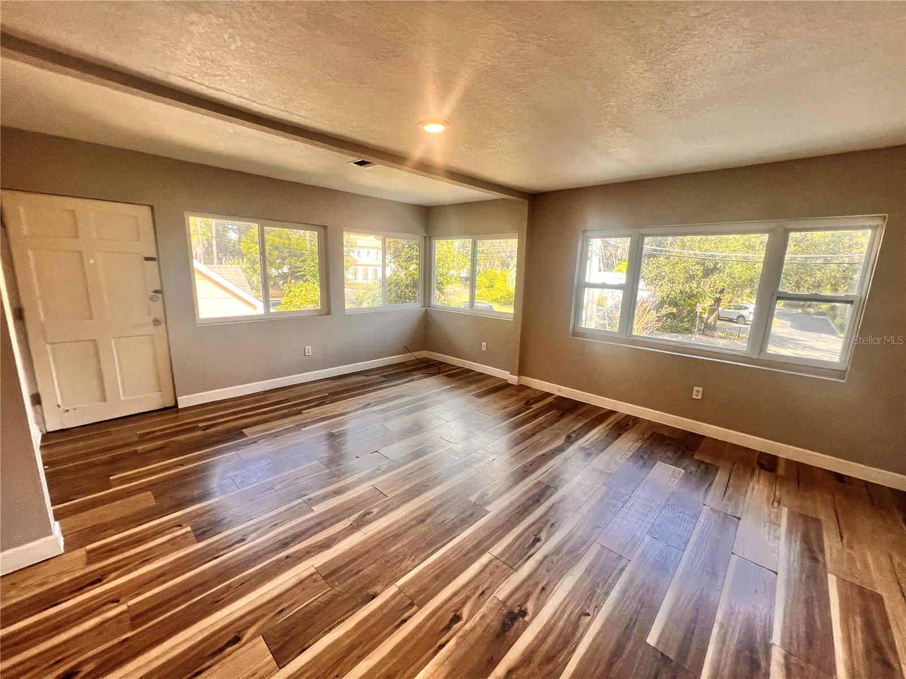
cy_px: 340
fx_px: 340
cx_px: 453
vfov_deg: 89.9
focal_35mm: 13
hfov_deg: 106.2
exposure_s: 1/120
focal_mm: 1.57
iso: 80
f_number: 1.8
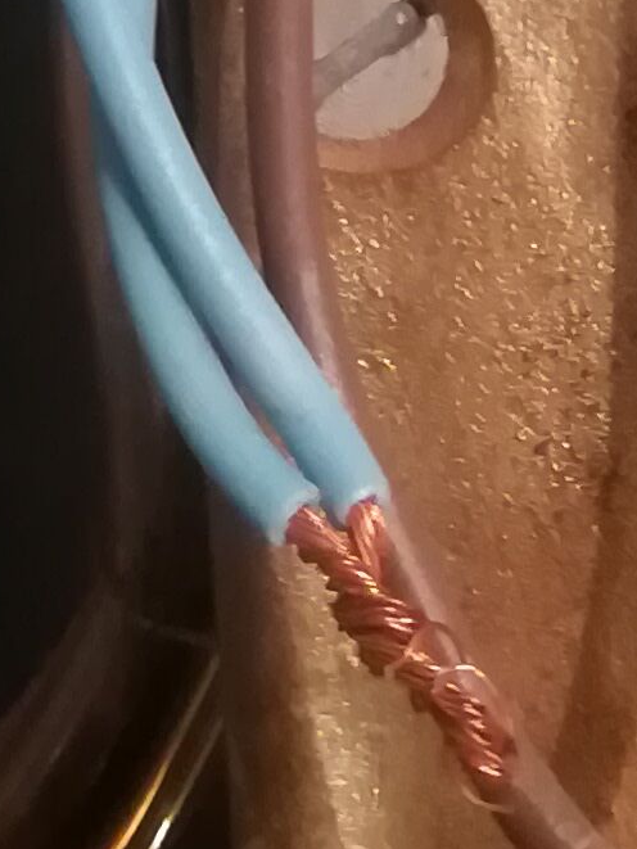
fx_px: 3826
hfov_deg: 9.4
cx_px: 687
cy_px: -727
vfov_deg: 11.6
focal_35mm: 156
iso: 400
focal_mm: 3.83
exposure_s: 1/25
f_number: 2.2
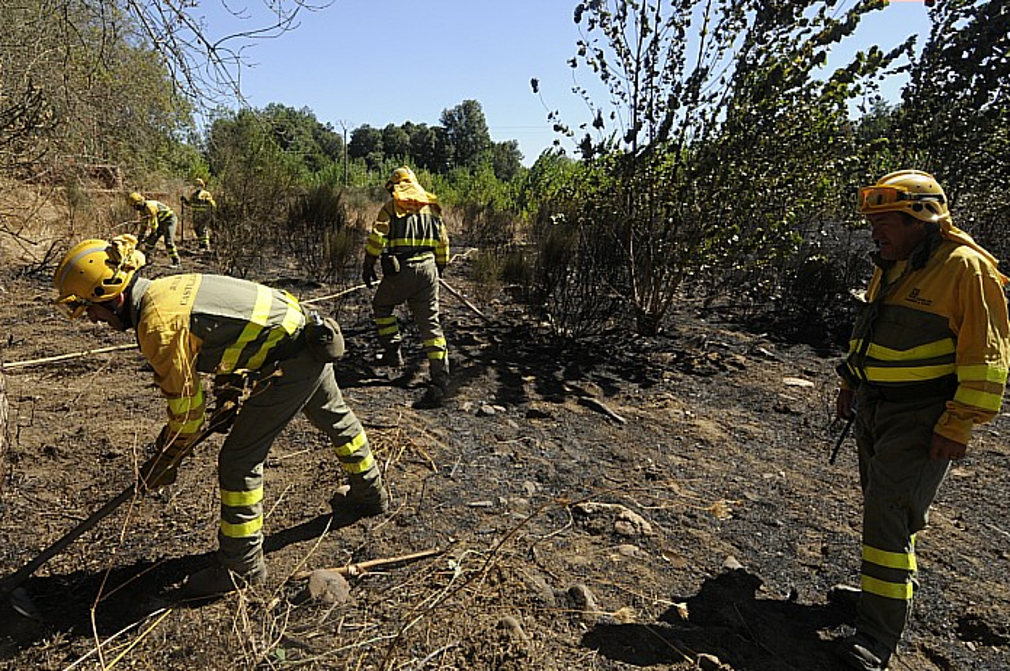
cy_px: 290
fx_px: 617
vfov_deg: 56.9
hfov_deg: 78.1
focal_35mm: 22
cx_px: 424
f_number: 11
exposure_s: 1/200
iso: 250
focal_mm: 12
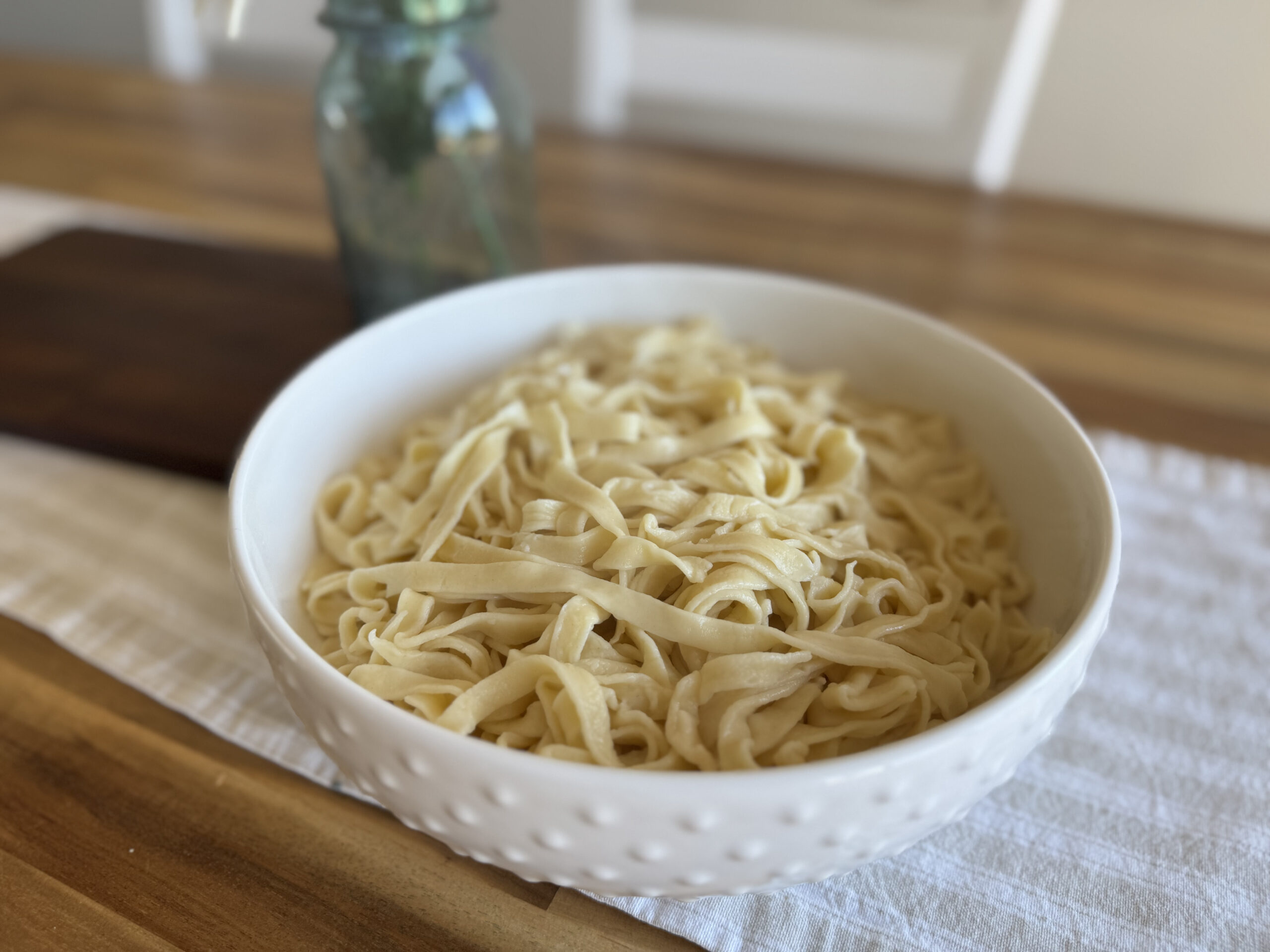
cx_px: 635
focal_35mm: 24
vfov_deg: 56.8
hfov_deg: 71.6
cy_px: 476
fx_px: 881
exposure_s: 1/121
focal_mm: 6.76
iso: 80
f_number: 1.78
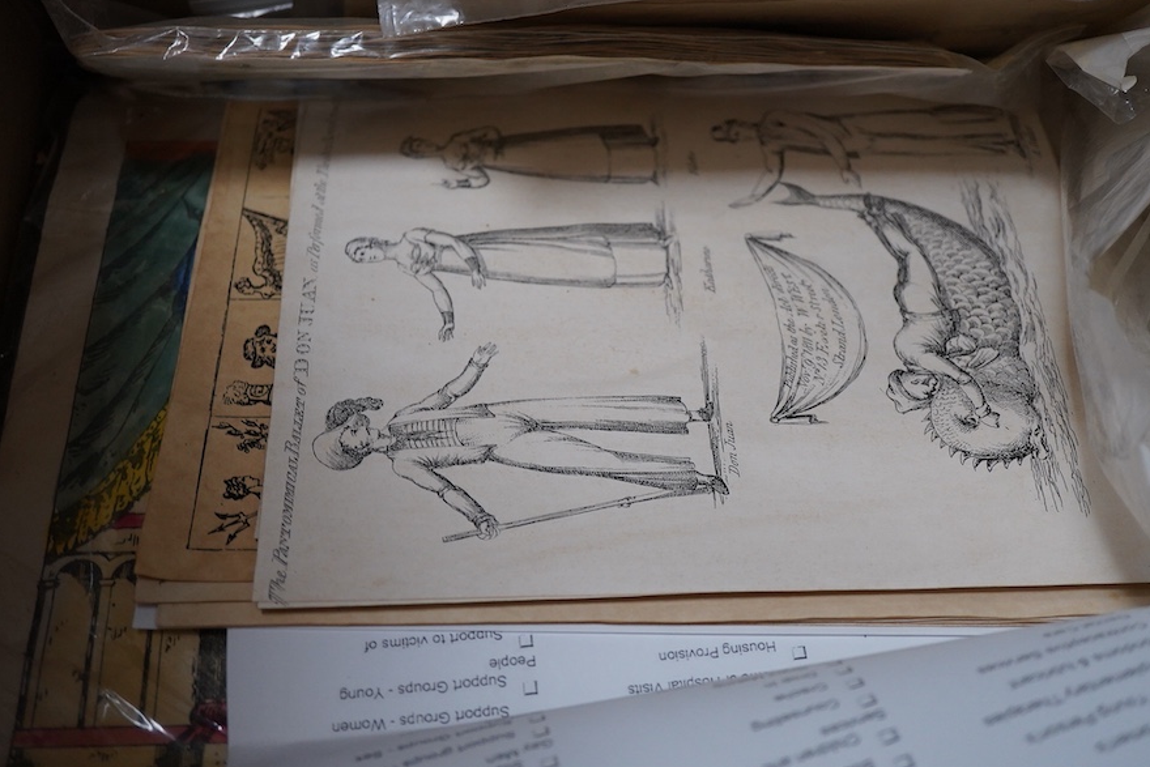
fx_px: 1470
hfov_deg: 42.7
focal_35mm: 46
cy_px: 384
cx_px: 583
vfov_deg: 29.3
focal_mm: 30
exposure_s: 1/125
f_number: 3.5
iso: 1250
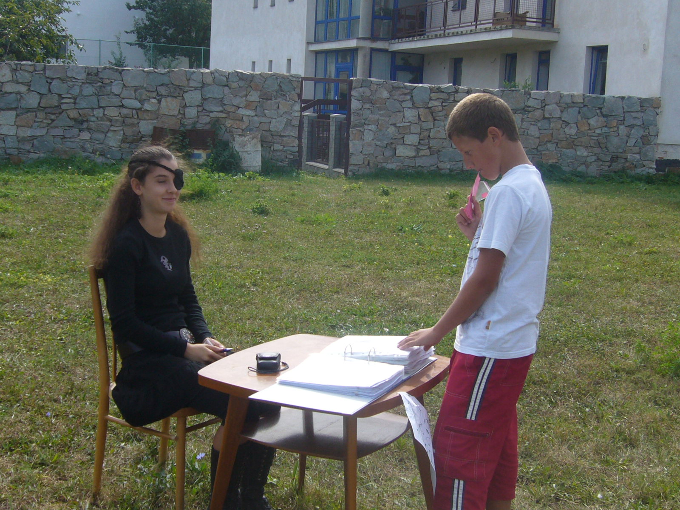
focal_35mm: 50
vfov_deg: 29.1
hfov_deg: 38.2
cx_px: 340
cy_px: 255
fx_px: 982
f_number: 6
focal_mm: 6.6
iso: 80
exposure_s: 1/160
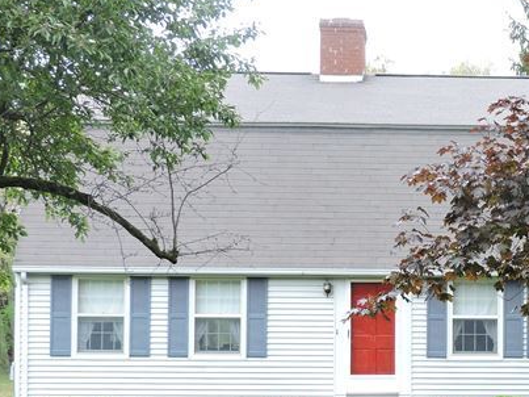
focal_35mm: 89
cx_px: 575
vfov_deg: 16.5
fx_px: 1360
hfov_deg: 21.0
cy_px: 322
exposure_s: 1/125
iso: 100
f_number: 3.3
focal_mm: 6.2
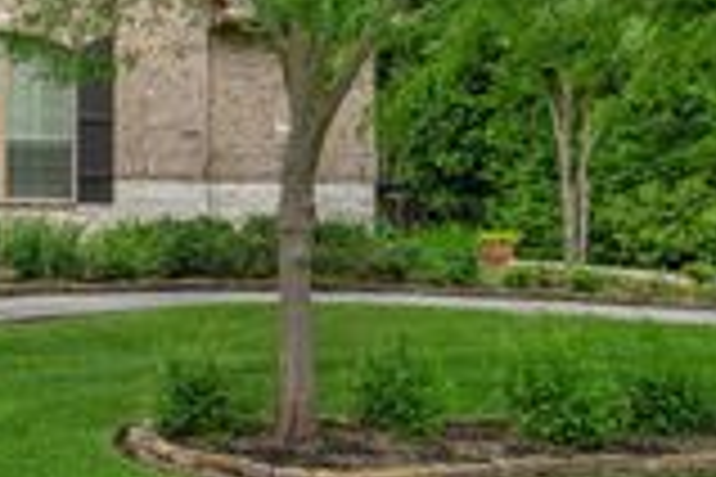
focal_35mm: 68
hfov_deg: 24.5
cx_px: -302
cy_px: 52
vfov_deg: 19.8
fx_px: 1344
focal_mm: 21.5
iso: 125
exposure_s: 1/125
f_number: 8
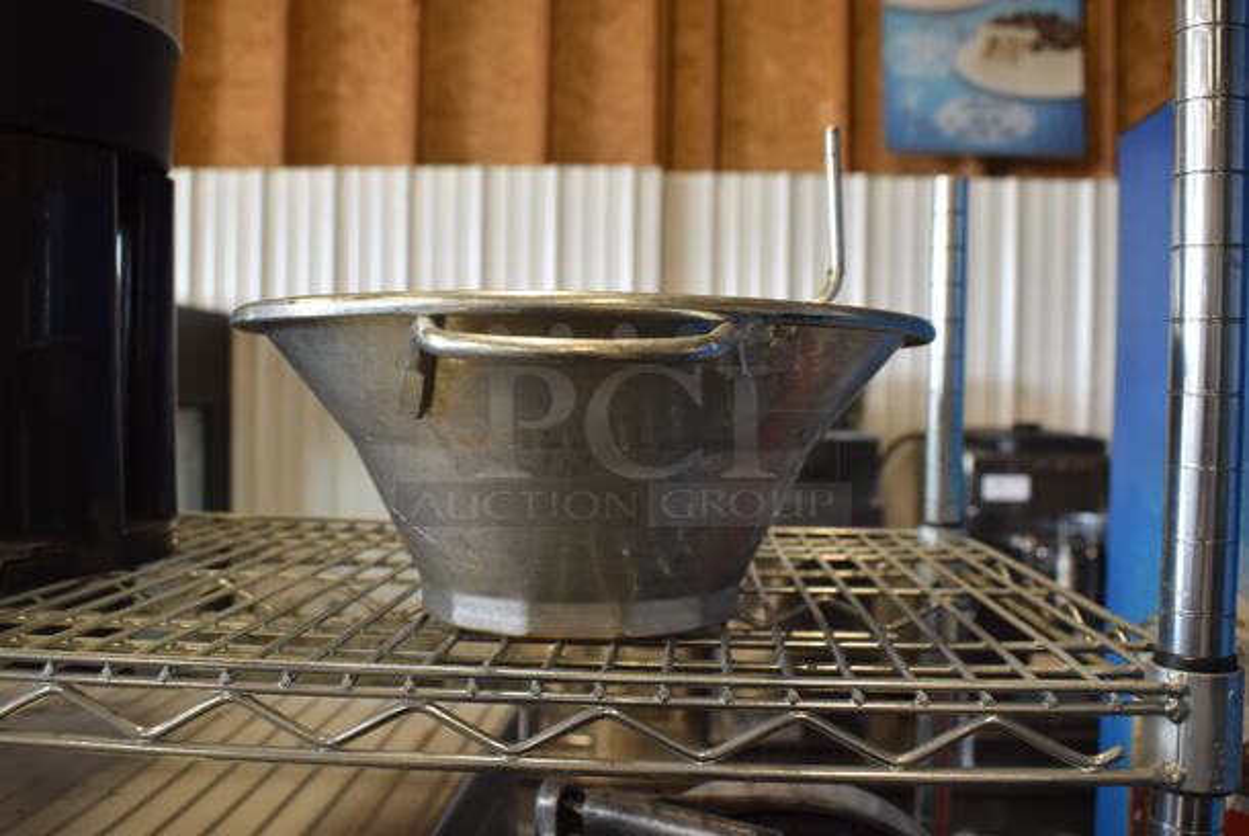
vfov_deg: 40.1
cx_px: 624
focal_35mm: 33
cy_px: 418
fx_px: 1146
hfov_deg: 57.2
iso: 800
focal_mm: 22
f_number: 5.6
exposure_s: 1/60
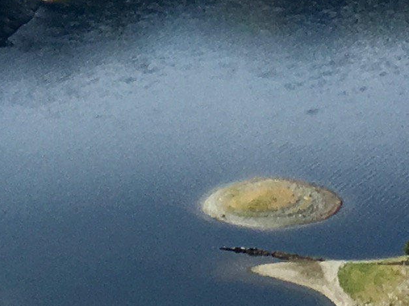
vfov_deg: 7.7
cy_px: -201
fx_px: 2220
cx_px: -23
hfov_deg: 10.4
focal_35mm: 188
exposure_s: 1/2331
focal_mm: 4.15
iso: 25
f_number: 2.2
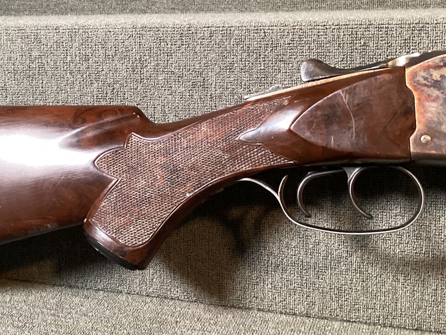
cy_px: 101
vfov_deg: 25.9
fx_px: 721
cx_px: 137
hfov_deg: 33.9
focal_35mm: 56
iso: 320
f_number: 2.4
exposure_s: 1/33
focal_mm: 3.3
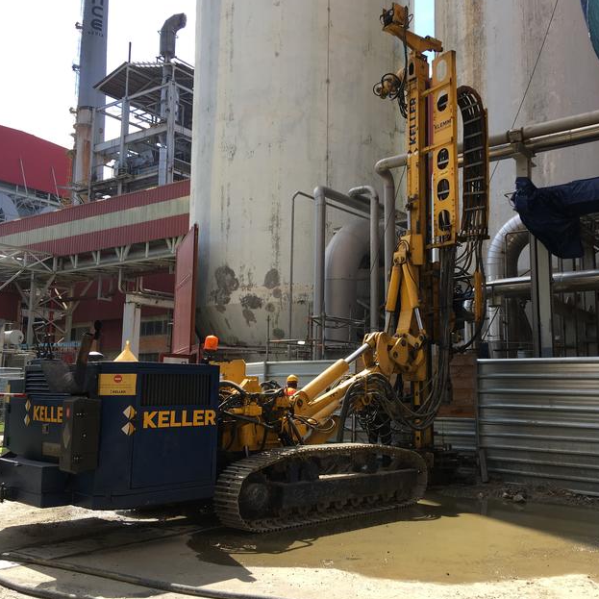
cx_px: 342
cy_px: 296
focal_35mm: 35
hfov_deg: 47.1
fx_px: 685
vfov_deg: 47.2
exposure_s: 1/864
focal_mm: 4.15
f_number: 2.2
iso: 25
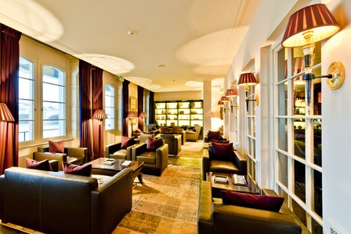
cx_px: 166
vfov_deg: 77.2
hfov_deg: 100.3
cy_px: 121
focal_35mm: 15
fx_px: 146
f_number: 8
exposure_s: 4
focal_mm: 14
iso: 200
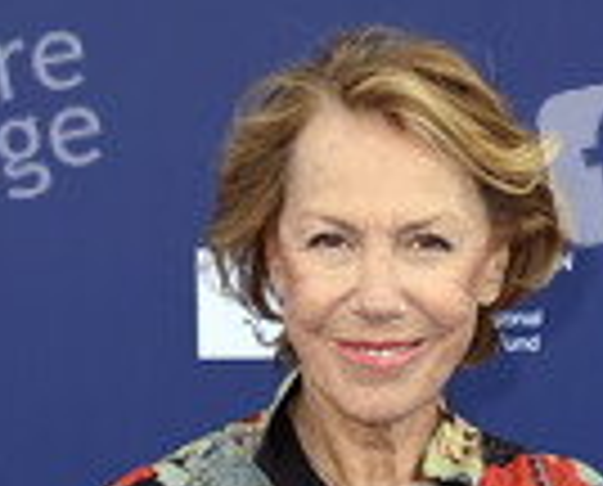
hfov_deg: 11.1
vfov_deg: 8.7
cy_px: 814
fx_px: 3096
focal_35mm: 173
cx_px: 360
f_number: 5.6
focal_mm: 62
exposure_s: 1/250
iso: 640
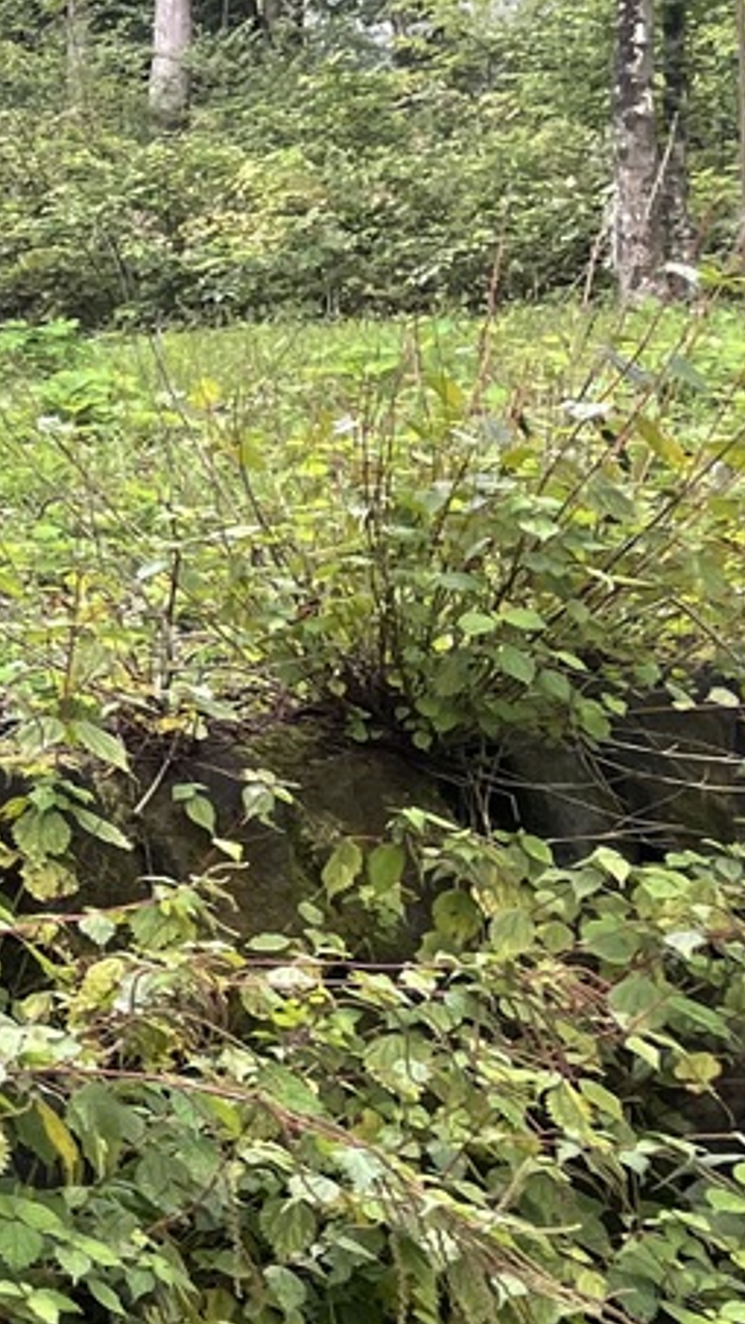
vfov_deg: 21.0
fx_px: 3510
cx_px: -1186
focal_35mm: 100
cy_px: 199
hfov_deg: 10.1
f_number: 1.6
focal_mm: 4.2
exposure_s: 1/168
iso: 32
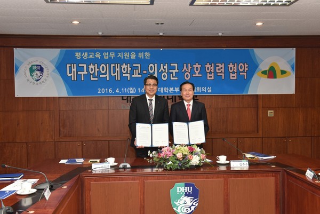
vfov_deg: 35.1
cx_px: 160
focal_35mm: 38
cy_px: 107
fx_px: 338
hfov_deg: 50.7
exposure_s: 1/60
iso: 640
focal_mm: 38
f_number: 6.3
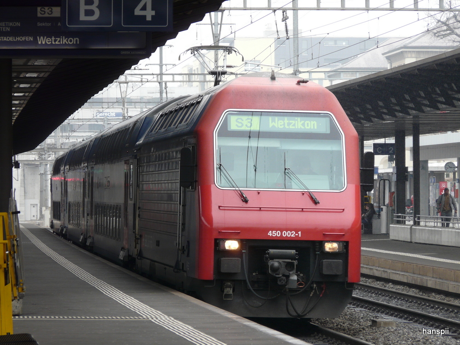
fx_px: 2897
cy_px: 172
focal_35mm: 218
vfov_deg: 6.8
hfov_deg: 9.1
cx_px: 230
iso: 100
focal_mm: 35.9
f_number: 3.6
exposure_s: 1/100
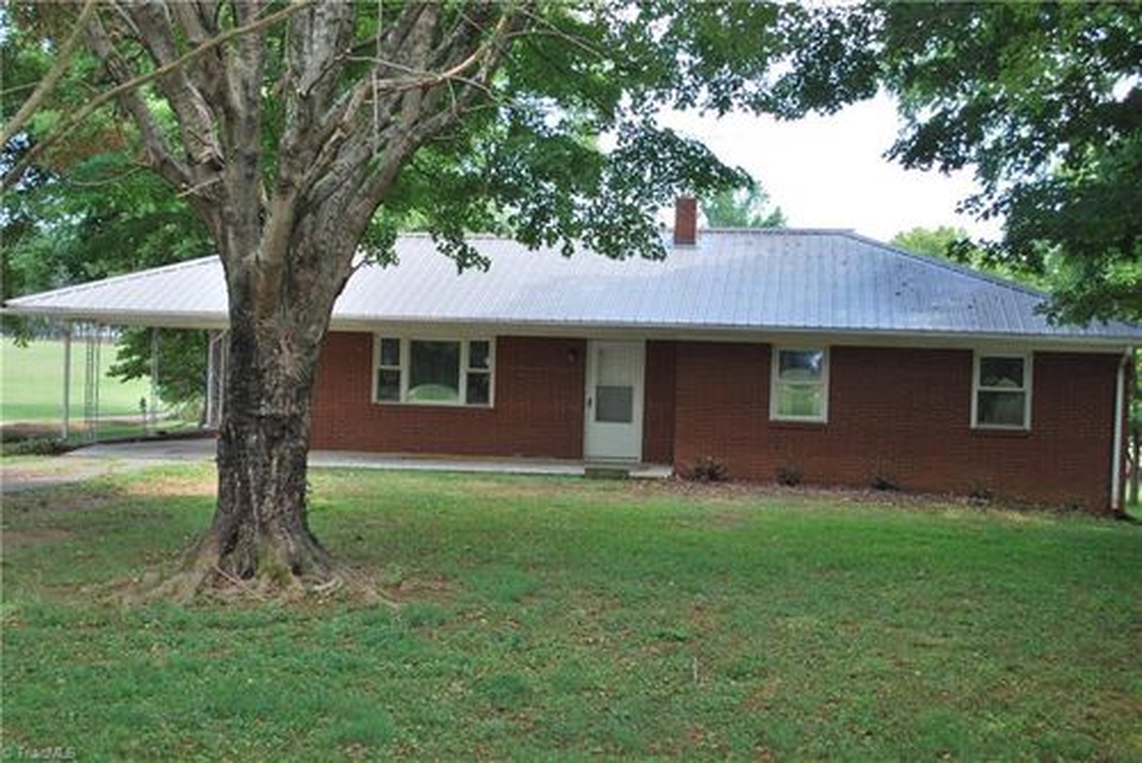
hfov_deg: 38.9
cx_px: 571
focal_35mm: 51
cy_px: 382
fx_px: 1619
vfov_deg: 26.5
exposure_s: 1/125
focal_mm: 34
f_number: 5
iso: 125
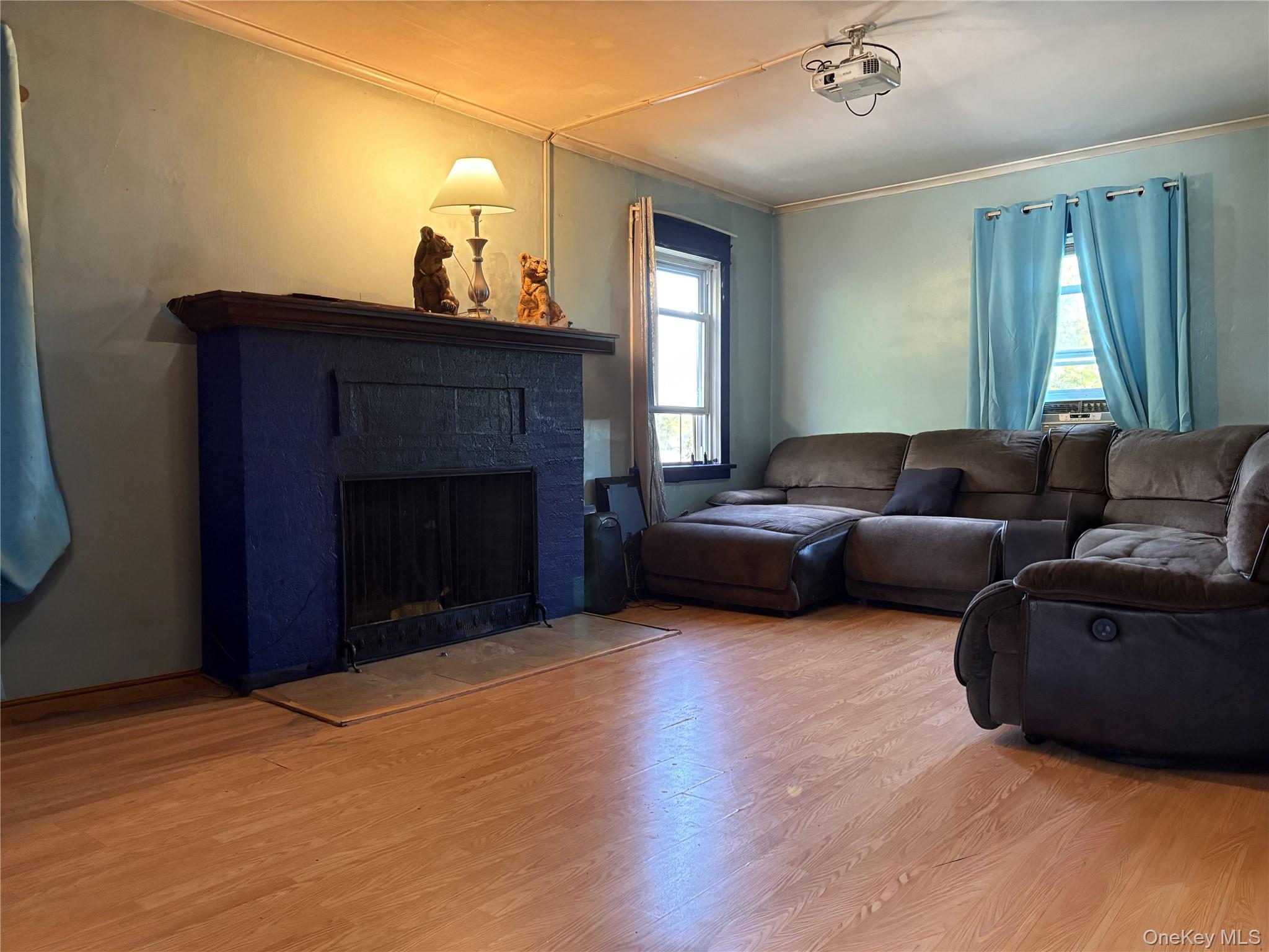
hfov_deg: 67.3
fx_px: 953
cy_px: 476
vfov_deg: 53.1
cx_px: 634
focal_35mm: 26
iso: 500
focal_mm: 5.96
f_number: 1.6
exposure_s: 1/60
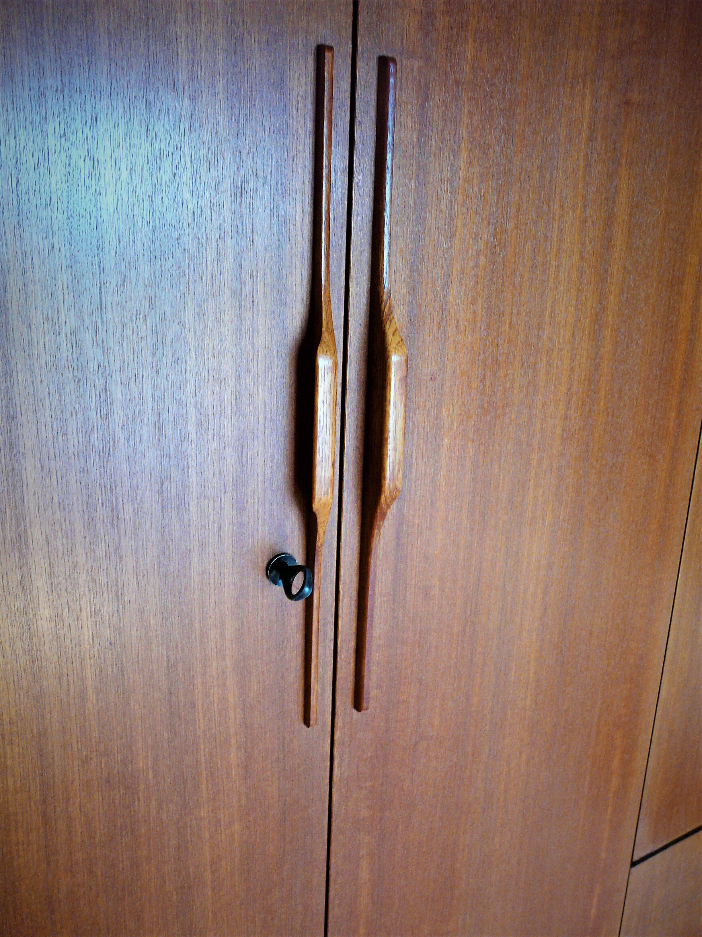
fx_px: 757
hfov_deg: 49.7
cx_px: 351
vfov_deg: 63.4
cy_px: 468
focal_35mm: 28
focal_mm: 4.6
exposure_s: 1/30
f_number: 2.8
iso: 200
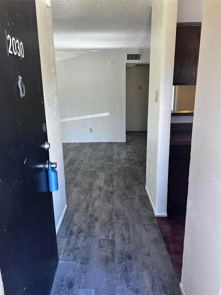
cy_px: 148
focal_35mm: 26
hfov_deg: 53.1
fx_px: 221
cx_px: 110
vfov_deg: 67.3
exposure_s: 1/120
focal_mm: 5.7
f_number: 1.5
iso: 125
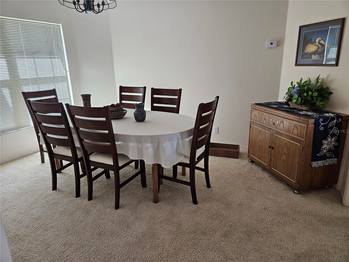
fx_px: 232
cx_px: 174
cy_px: 131
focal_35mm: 23
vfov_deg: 58.9
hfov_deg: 73.9
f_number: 1.8
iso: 320
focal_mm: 5.4
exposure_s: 1/170
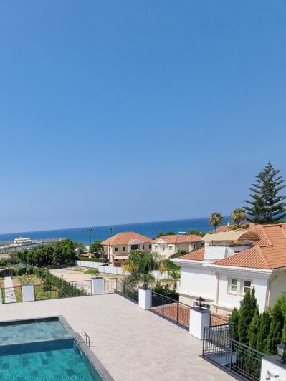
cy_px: 294
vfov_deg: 64.4
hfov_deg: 49.1
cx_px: 30
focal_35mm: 25
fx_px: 275
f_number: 2.2
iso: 50
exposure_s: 1/2800
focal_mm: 2.2
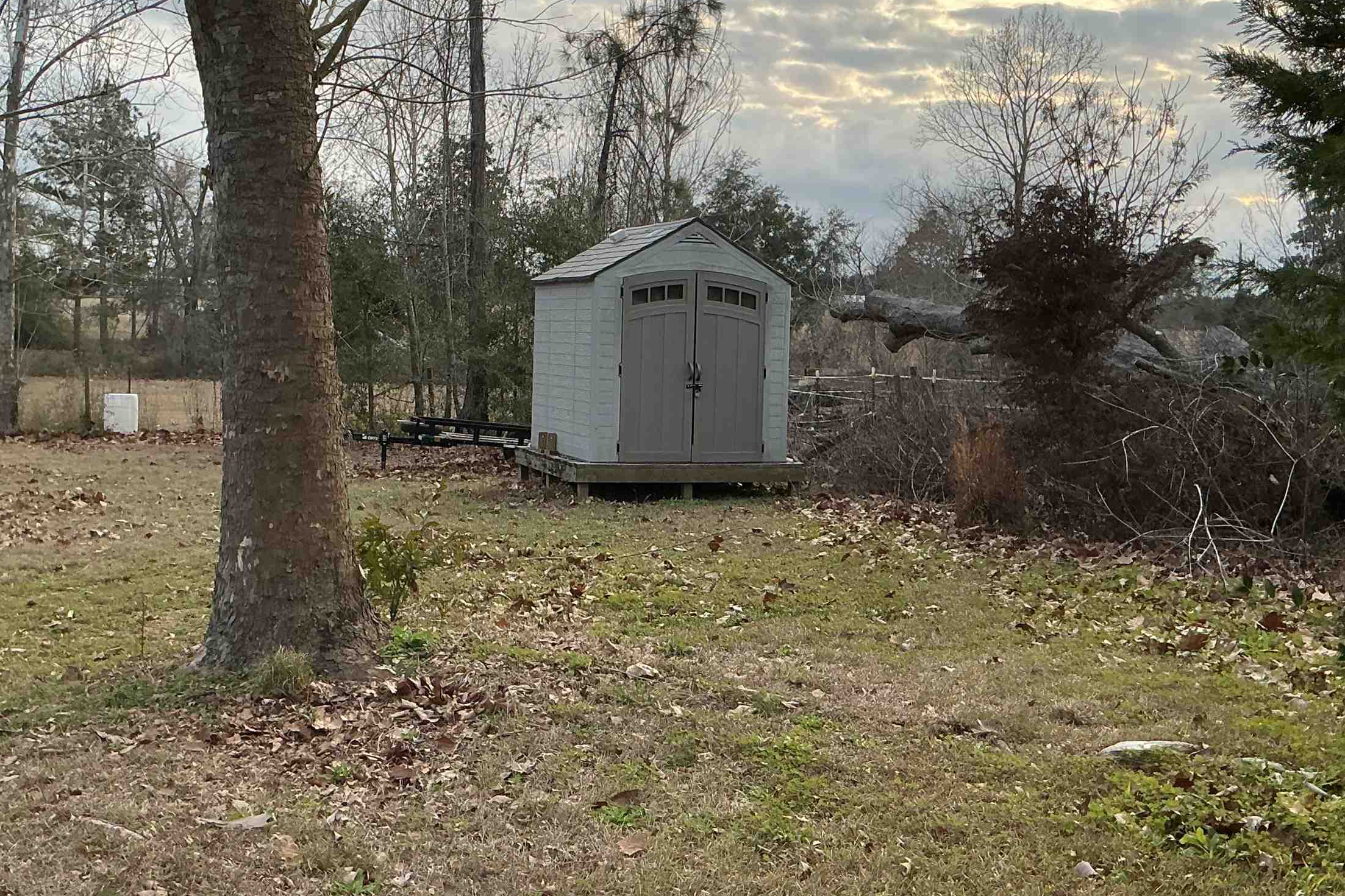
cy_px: 383
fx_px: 1569
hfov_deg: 46.4
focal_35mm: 42
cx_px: 635
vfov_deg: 31.9
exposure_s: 1/469
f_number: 1.8
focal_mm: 3
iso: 25
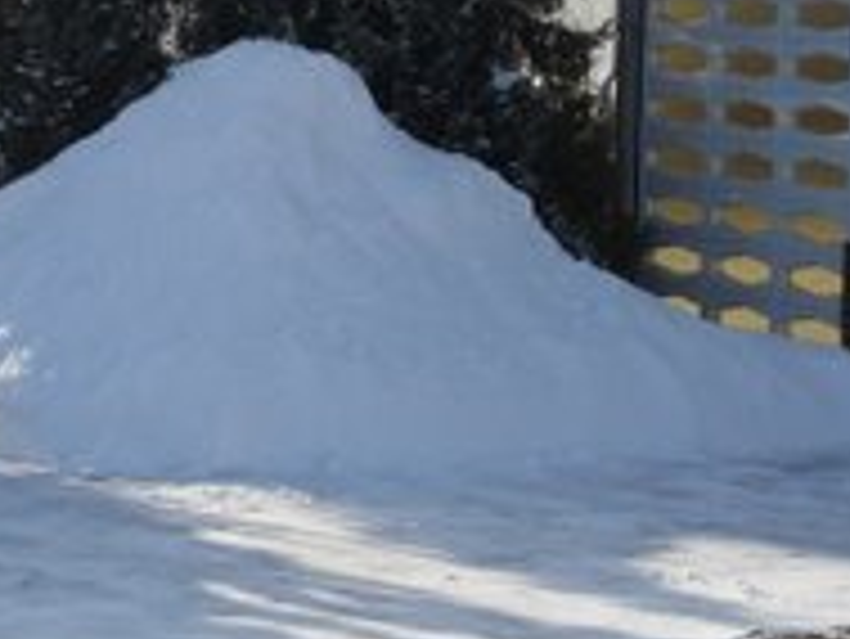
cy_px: 207
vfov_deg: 13.6
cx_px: 166
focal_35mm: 109
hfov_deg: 17.9
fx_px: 2678
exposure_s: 1/180
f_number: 8.7
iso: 80
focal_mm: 7.9
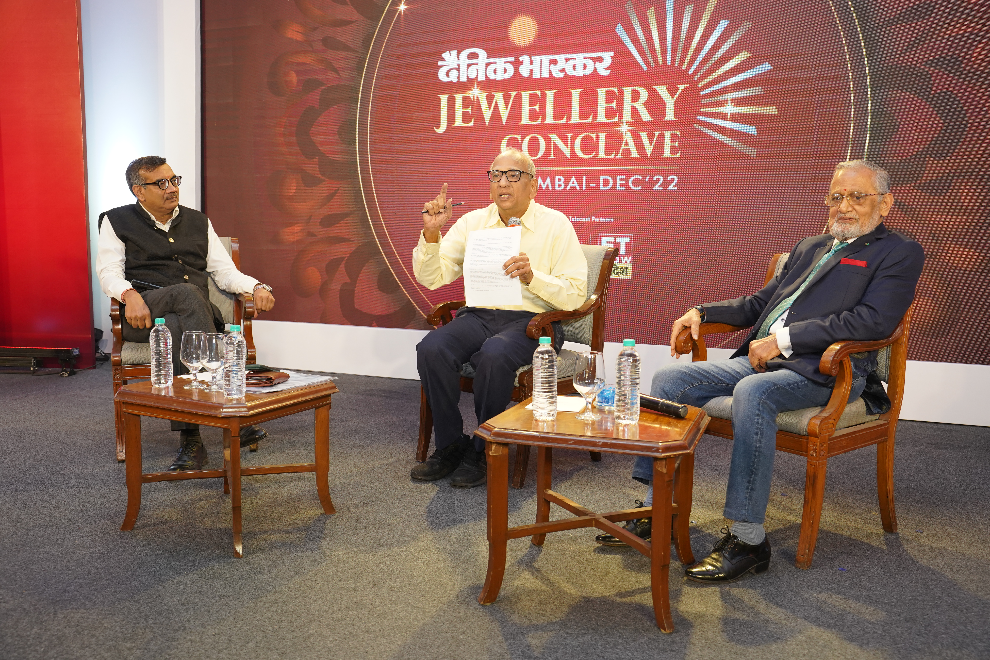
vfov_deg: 43.6
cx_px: 495
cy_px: 330
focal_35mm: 30
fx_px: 825
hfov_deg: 61.9
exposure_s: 1/125
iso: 1250
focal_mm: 30
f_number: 5
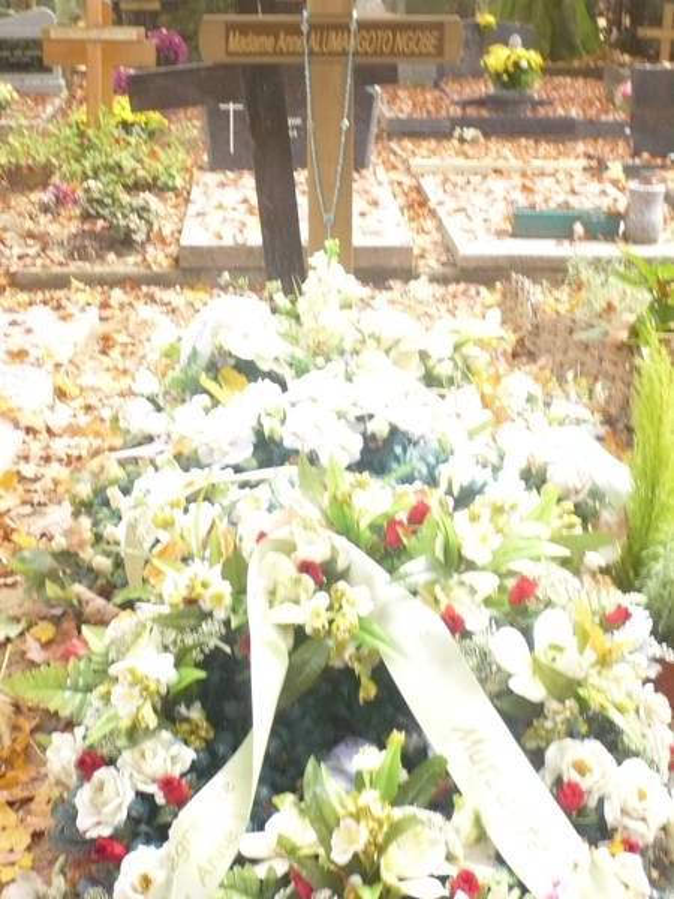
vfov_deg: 30.7
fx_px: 1636
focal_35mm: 63
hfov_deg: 23.3
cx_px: 337
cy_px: 450
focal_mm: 10.4
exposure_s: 1/30
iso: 320
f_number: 3.8
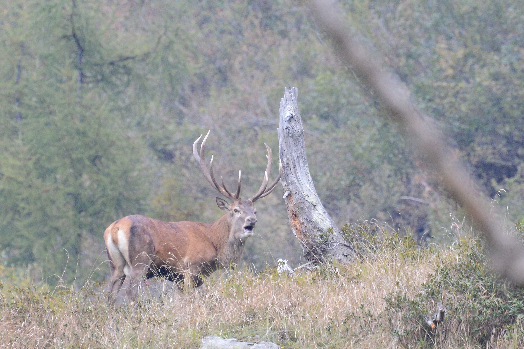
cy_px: 174
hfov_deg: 4.9
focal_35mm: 420
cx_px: 262
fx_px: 6109
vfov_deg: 3.3
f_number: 4.5
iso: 2500
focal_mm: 420
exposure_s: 1/320
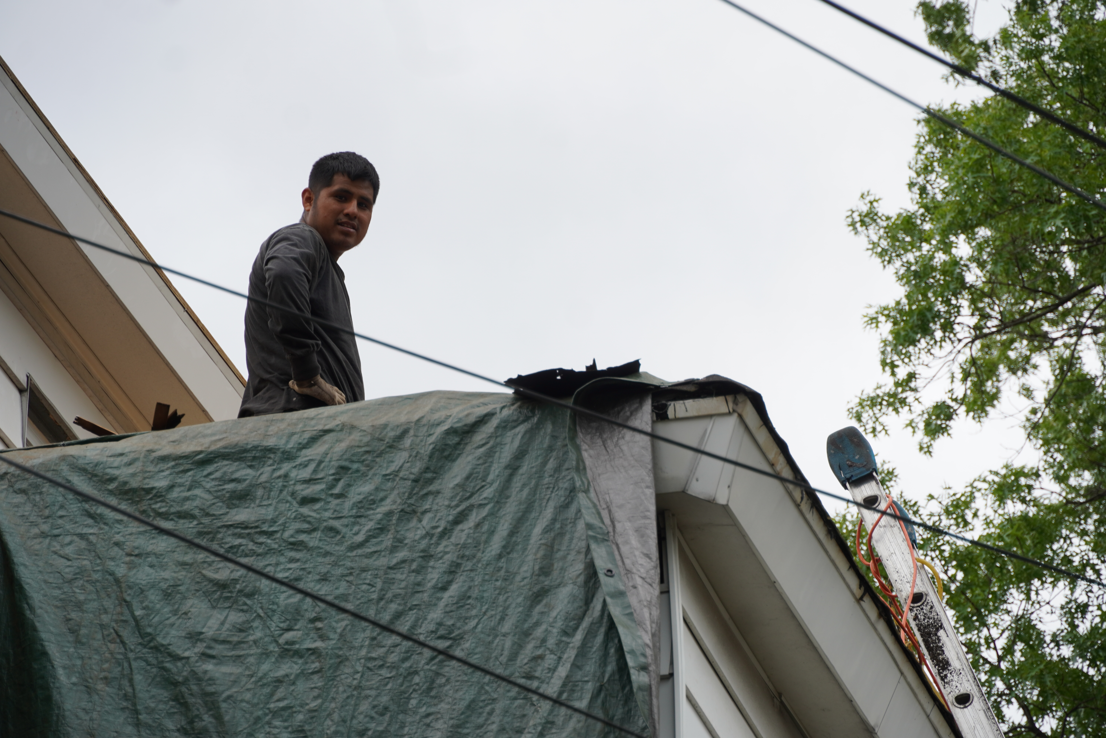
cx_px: 553
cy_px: 369
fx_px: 4838
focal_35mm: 158
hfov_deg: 13.0
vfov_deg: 8.7
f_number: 6.3
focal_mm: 105
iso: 100
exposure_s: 1/250
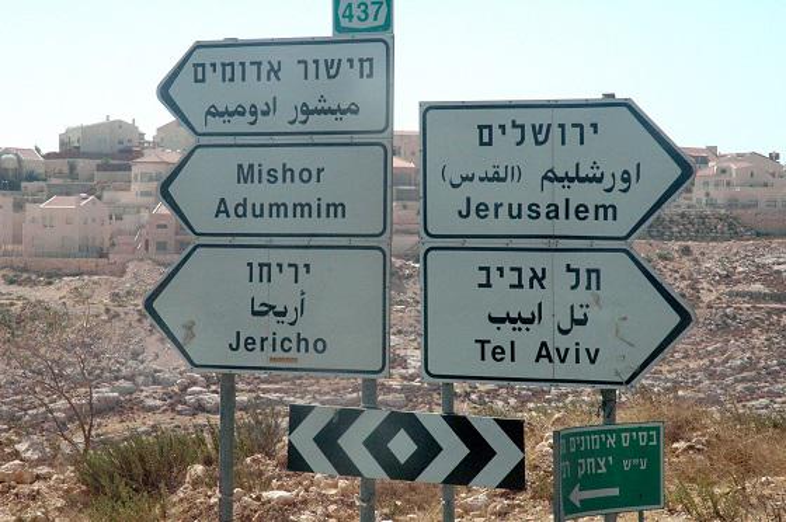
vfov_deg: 13.0
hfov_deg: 19.5
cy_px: 261
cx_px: 393
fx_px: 2290
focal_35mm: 105
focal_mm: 70
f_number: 13
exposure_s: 1/640
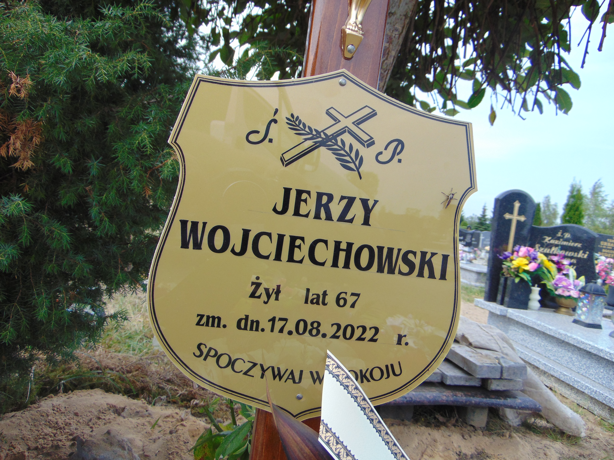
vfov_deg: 54.9
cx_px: 307
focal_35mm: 25
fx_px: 443
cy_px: 230
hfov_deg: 69.4
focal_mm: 4.5
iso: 80
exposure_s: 1/500
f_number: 3
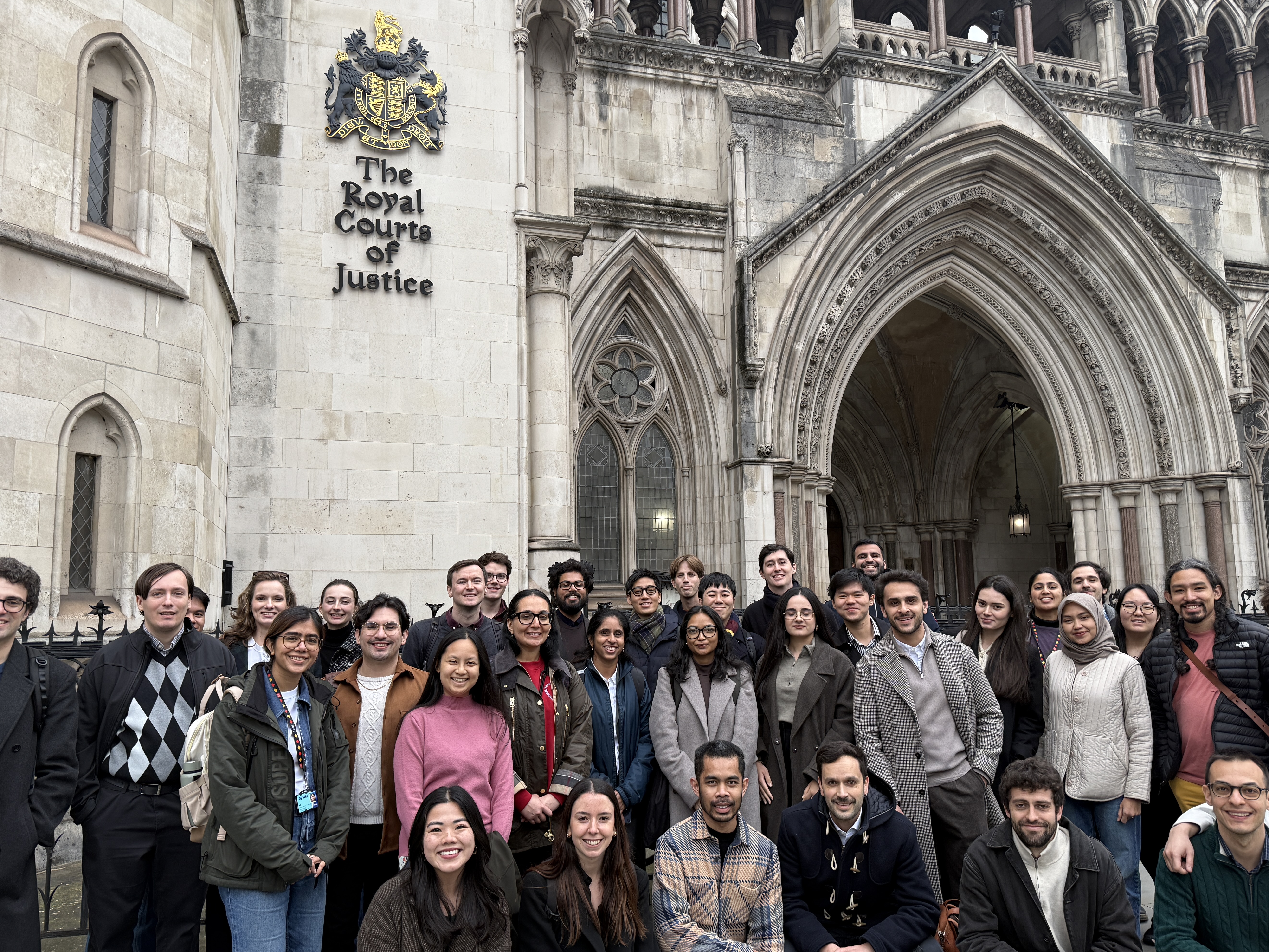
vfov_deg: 53.0
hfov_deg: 67.3
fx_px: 953
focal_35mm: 26
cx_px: 648
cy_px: 513
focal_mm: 6.76
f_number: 1.78
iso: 160
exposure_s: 1/121
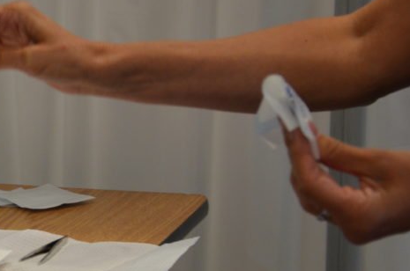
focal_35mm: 132
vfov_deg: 10.3
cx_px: -10
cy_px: 179
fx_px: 1500
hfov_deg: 15.3
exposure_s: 1/50
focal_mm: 40
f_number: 4.5
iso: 800
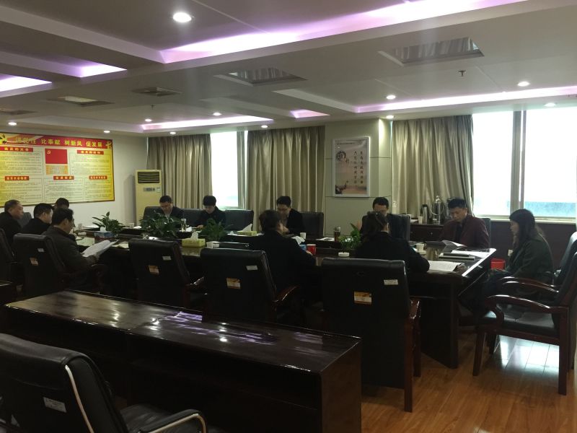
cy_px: 216
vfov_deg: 48.2
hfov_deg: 61.7
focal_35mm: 29
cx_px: 288
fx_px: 483
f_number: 2.2
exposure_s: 1/17
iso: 100
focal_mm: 4.15
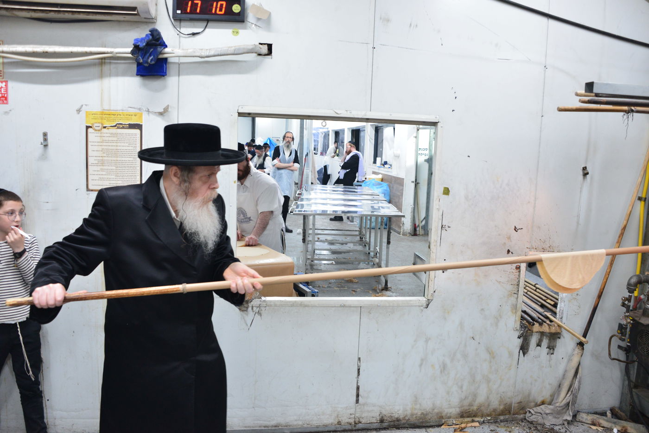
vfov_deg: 46.4
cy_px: 216
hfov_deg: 65.5
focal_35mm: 28
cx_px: 324
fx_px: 505
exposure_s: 1/125
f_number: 5.6
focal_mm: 28
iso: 2000
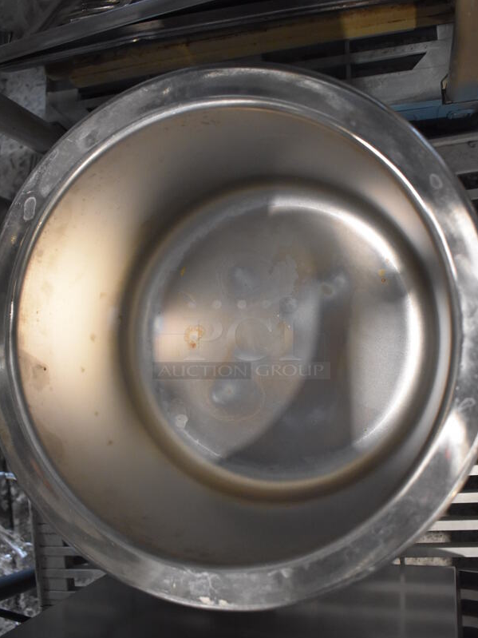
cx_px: 242
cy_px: 337
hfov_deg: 42.9
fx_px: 608
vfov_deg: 55.3
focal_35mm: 33
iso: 3200
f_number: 3.5
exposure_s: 1/125
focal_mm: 20
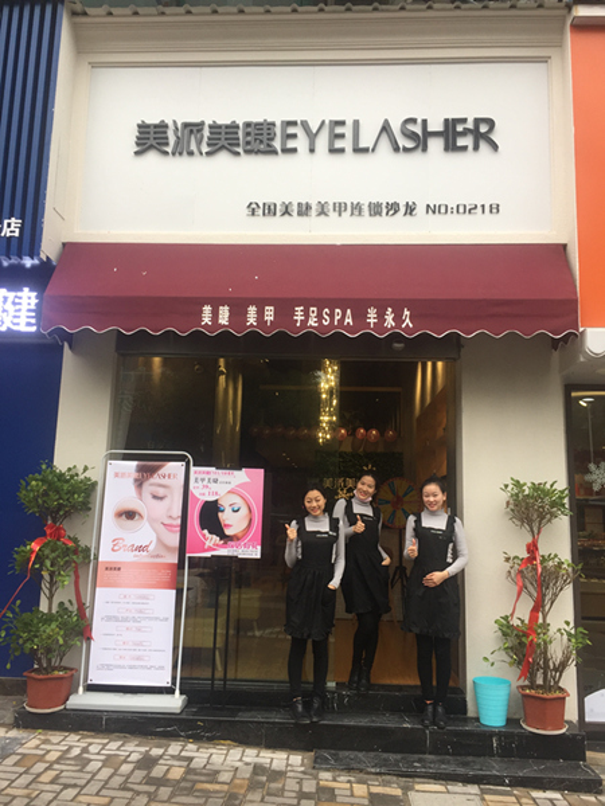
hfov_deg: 48.2
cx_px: 302
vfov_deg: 61.7
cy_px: 403
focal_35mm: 29
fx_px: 676
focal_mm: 4.15
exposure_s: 1/120
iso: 40
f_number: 2.2
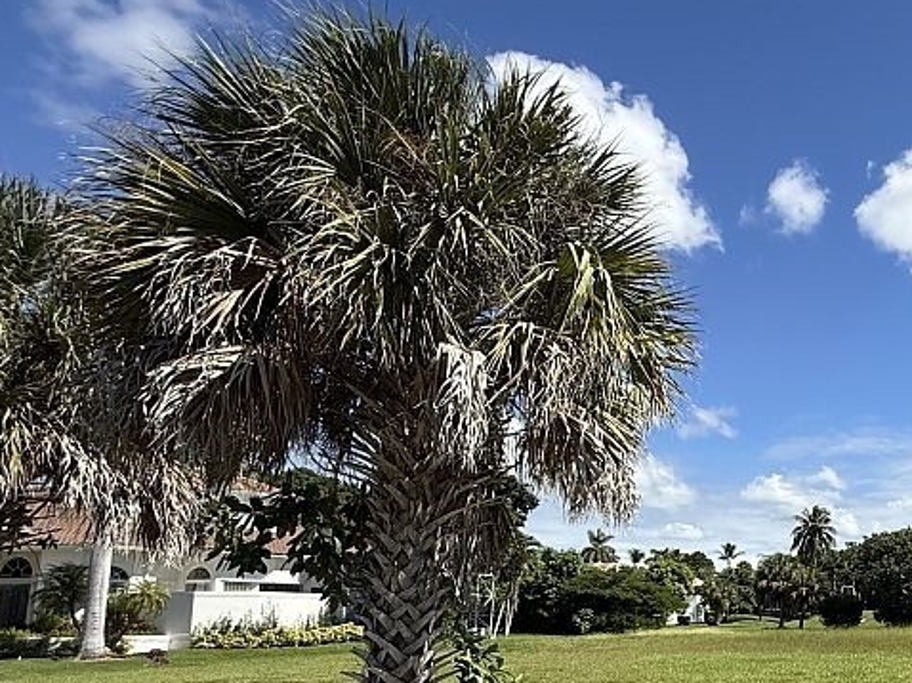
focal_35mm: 30
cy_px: 507
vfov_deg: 45.2
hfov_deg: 50.7
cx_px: 872
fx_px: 790
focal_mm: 2.22
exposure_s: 1/2320
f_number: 2.2
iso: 50
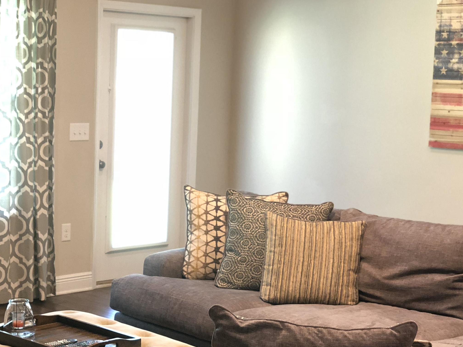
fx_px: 1030
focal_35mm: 77
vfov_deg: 19.1
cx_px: 201
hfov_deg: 25.3
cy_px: 228
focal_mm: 6
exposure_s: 1/15
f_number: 2.4
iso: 160
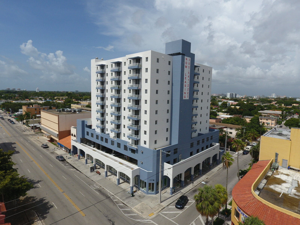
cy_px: 112
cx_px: 150
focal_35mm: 20
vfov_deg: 66.0
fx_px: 173
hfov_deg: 81.7
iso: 200
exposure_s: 1/4000
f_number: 2.8
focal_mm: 3.61
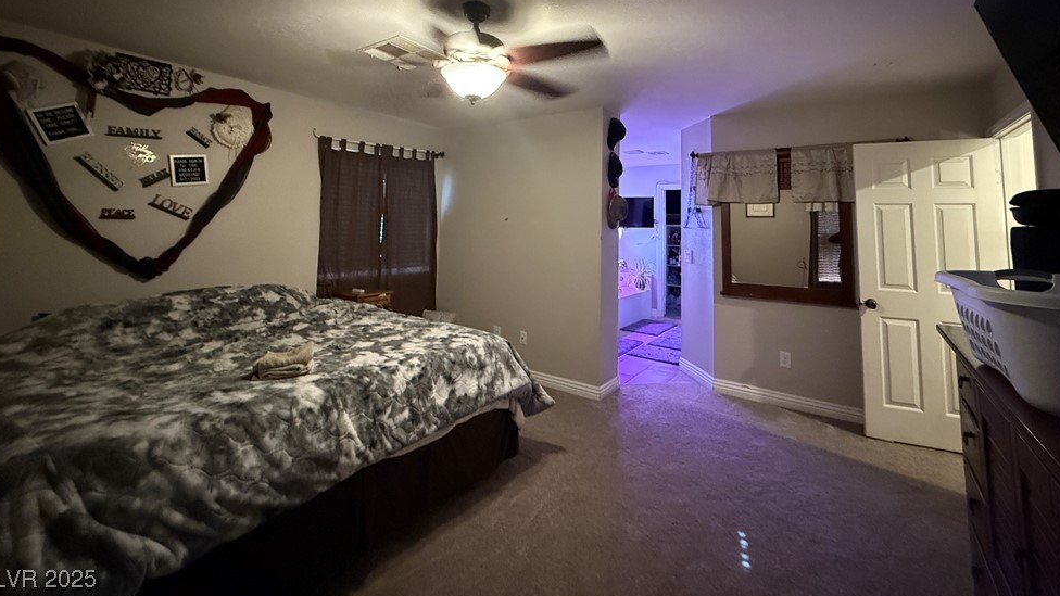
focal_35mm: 16
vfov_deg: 64.9
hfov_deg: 99.4
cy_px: 187
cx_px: 543
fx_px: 450
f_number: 2.2
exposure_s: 1/40
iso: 1000
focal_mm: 2.22
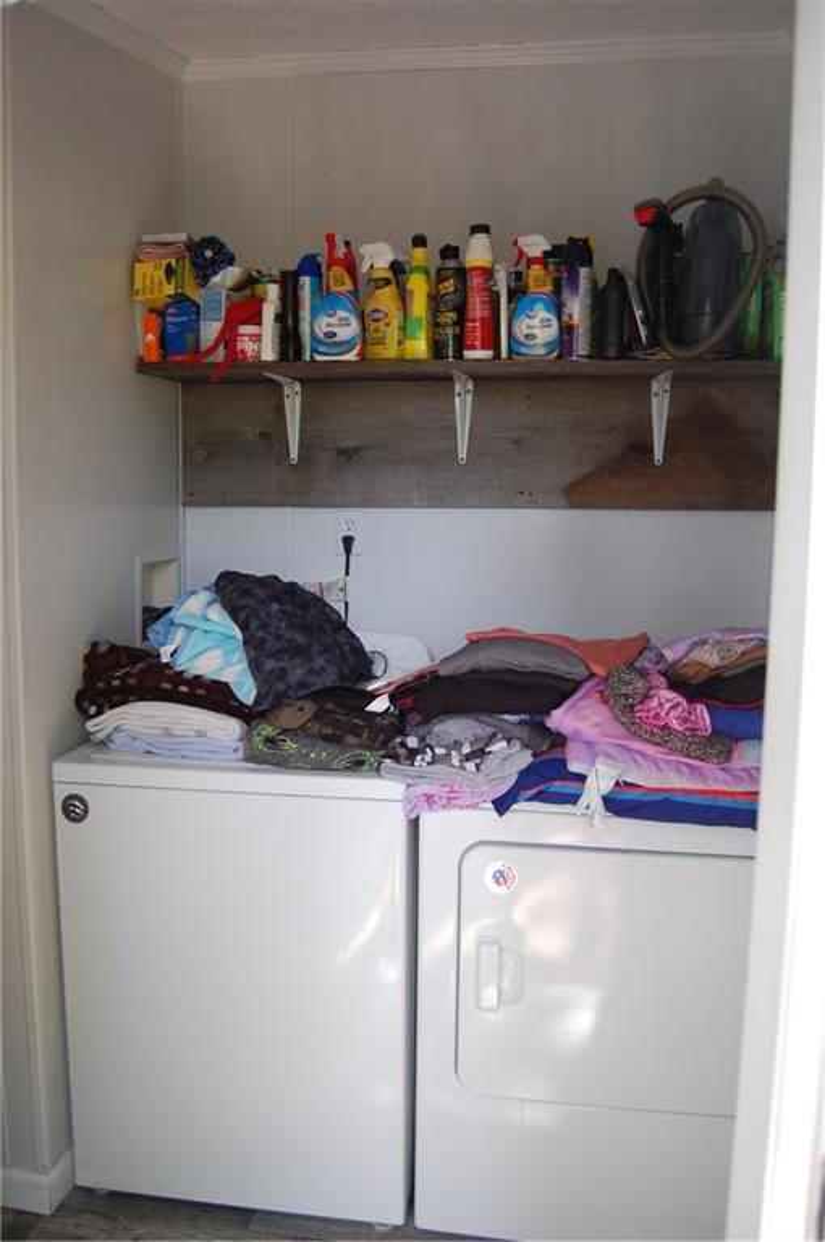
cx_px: 412
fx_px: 982
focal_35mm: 28
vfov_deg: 64.6
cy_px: 621
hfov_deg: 45.6
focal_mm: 19
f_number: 3.5
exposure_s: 1/320
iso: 800
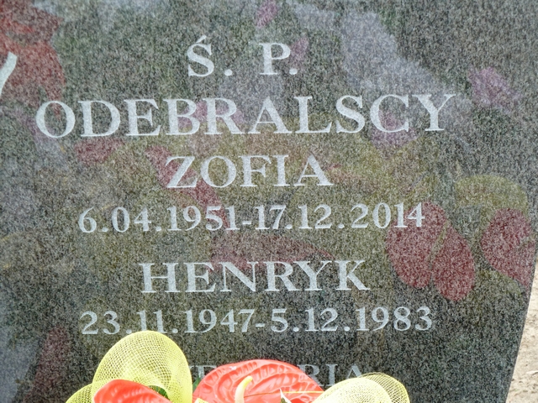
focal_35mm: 128
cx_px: 269
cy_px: 202
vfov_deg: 11.6
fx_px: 1989
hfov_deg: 15.4
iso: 125
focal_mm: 21
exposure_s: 1/40
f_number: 4.4
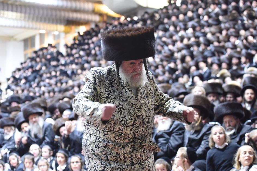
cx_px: 126
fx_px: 543
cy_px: 92
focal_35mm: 76
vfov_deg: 18.0
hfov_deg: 26.6
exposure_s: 1/80
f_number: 2.8
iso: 4000
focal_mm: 70
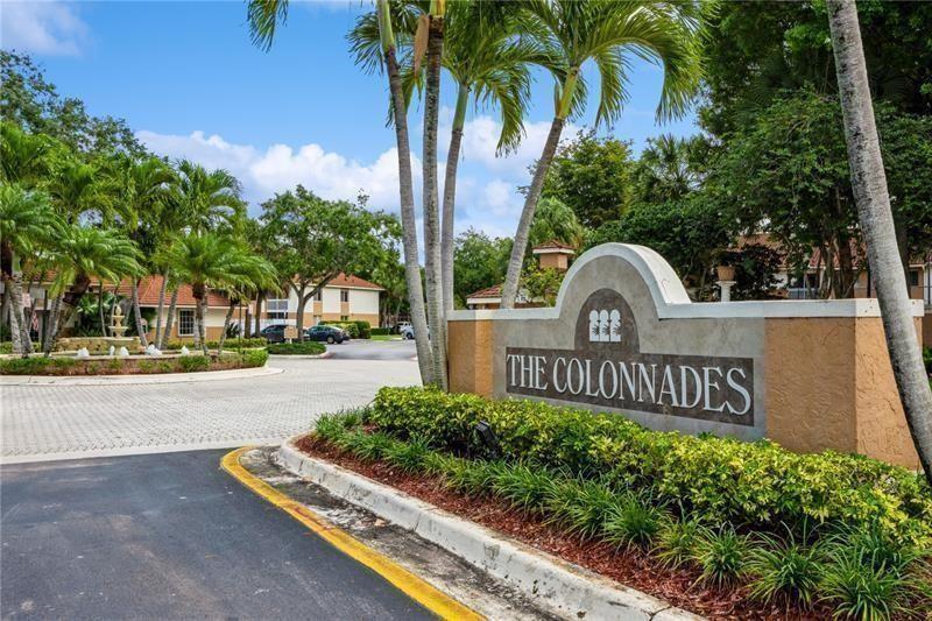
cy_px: 310
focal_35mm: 30
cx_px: 466
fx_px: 776
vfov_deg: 43.6
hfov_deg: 61.9
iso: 250
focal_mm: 20
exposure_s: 1/250
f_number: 13
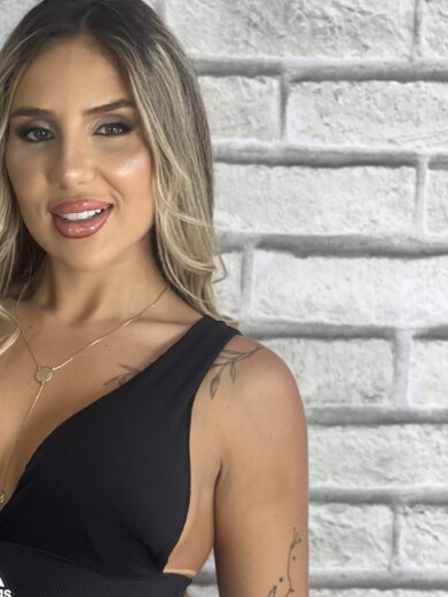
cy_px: 485
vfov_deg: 14.2
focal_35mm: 138
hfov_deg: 10.7
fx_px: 2380
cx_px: 91
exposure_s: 1/120
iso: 125
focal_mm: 9
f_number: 2.8
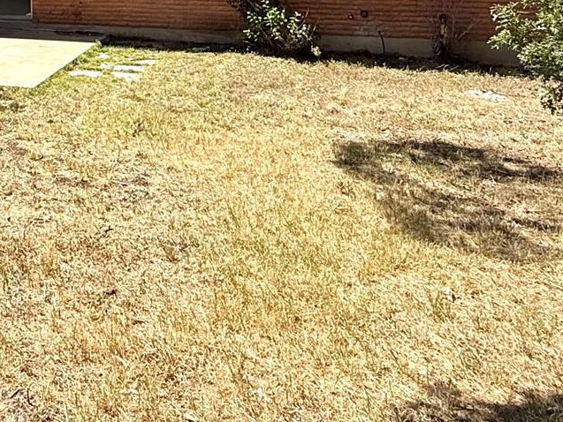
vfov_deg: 28.2
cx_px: 10
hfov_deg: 37.8
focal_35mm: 45
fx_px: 732
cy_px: -81
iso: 50
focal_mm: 2.22
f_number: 2.2
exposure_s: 1/1656
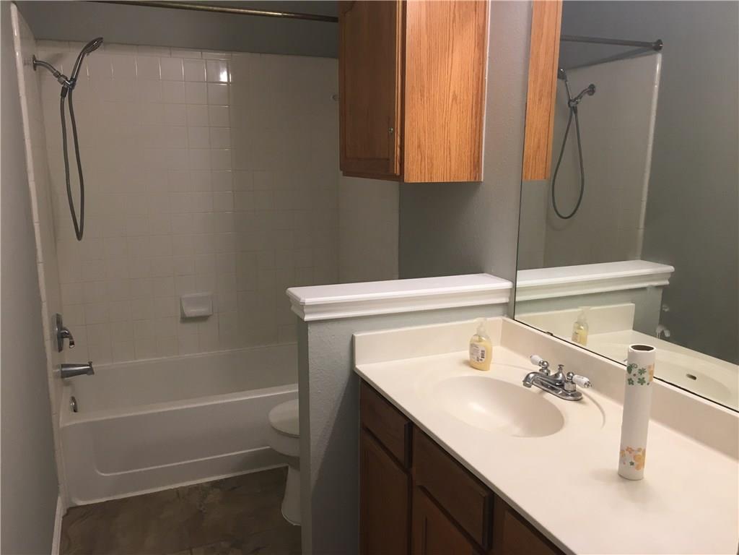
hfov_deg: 61.7
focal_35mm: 29
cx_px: 370
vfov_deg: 48.2
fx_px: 619
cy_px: 278
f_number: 2.2
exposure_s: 1/30
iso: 64
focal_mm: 4.15
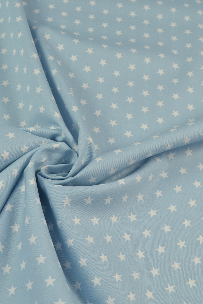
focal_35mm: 64
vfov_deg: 31.4
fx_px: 541
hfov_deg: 21.0
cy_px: 153
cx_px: 48
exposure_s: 1/15
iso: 100
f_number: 8
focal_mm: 28
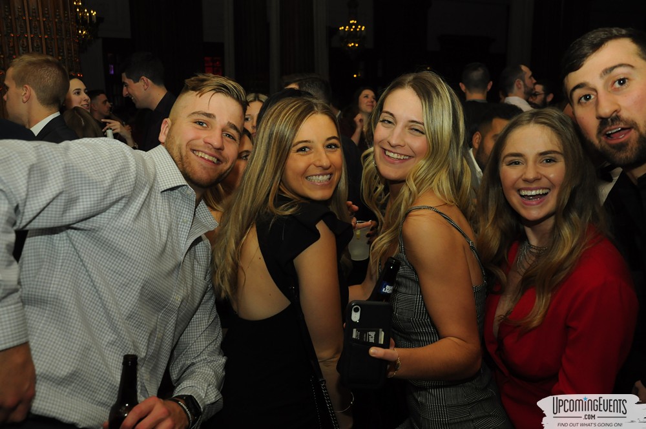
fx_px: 699
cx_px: 323
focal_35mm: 39
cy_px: 214
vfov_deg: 34.1
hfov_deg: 49.6
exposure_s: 1/60
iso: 800
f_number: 5.6
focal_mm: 26
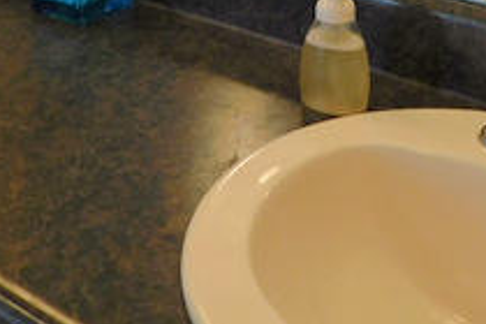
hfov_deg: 27.6
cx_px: 305
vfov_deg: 16.4
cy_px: -213
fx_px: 985
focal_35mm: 73
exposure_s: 1/30
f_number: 3
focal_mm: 4
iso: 125
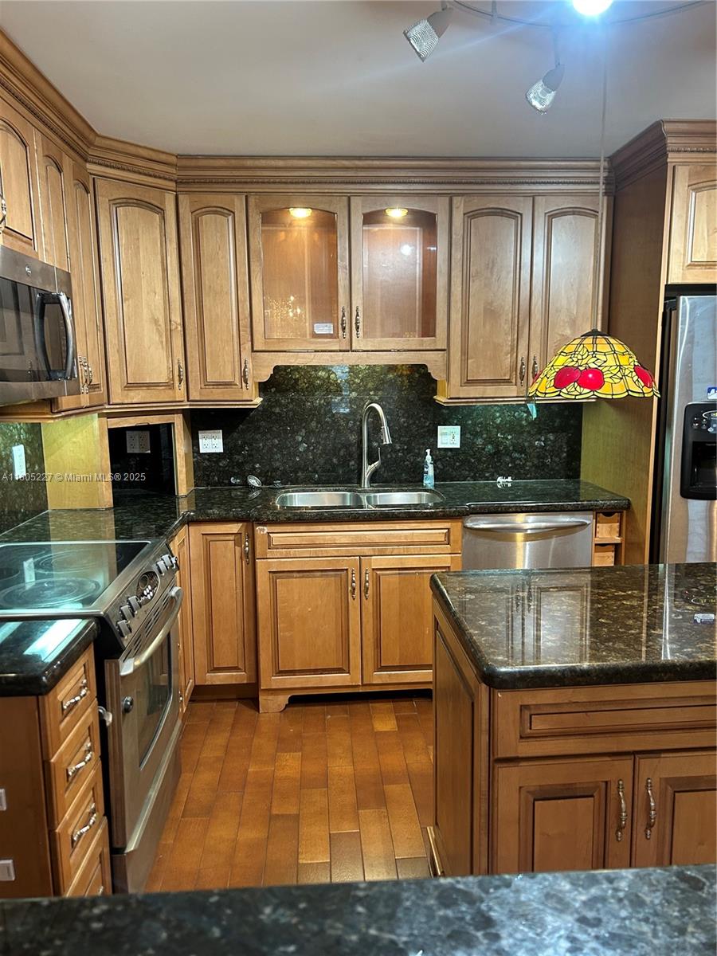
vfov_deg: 67.3
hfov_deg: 53.1
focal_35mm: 26
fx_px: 718
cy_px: 478
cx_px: 358
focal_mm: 5.7
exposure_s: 1/60
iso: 160
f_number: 1.5
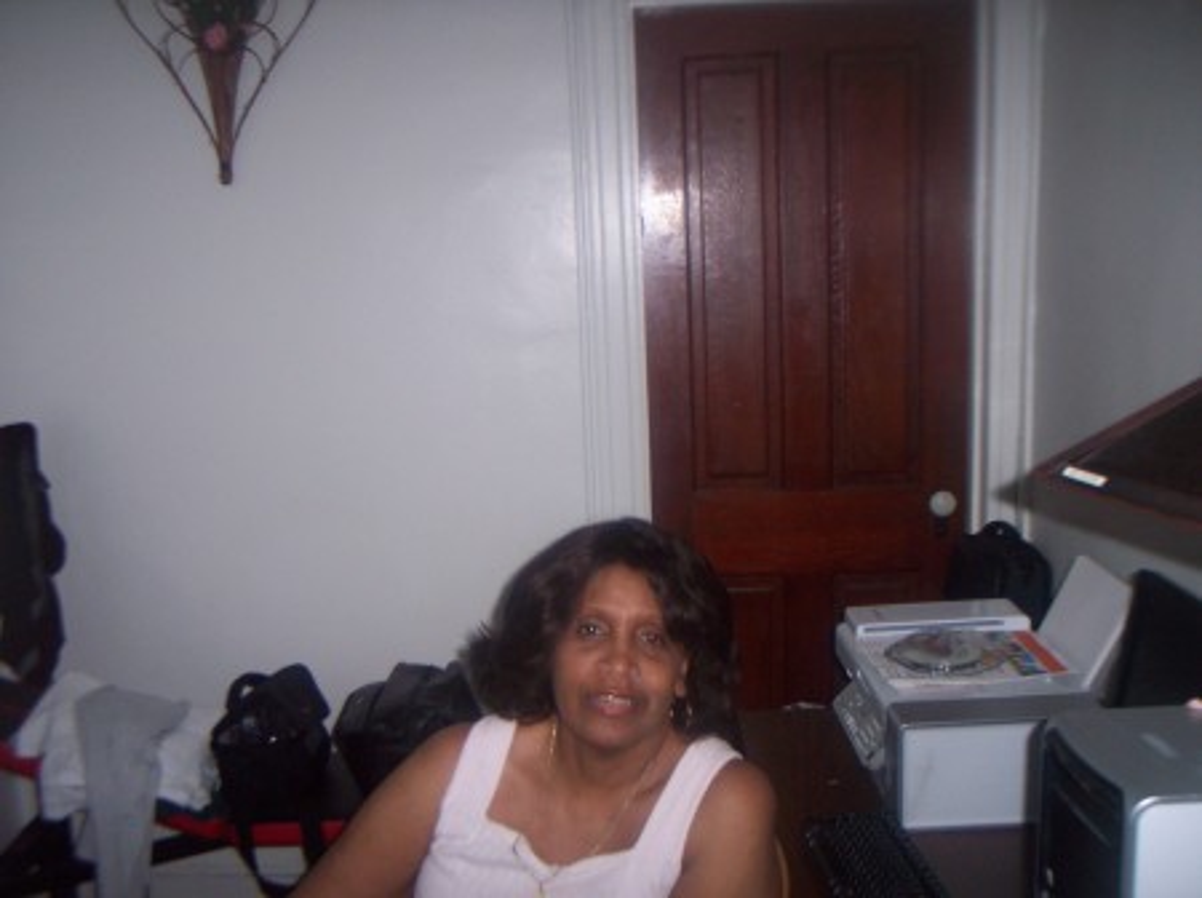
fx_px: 1317
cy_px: 449
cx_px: 601
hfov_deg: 49.0
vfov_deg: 37.6
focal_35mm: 38
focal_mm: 8
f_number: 2.8
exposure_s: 1/30
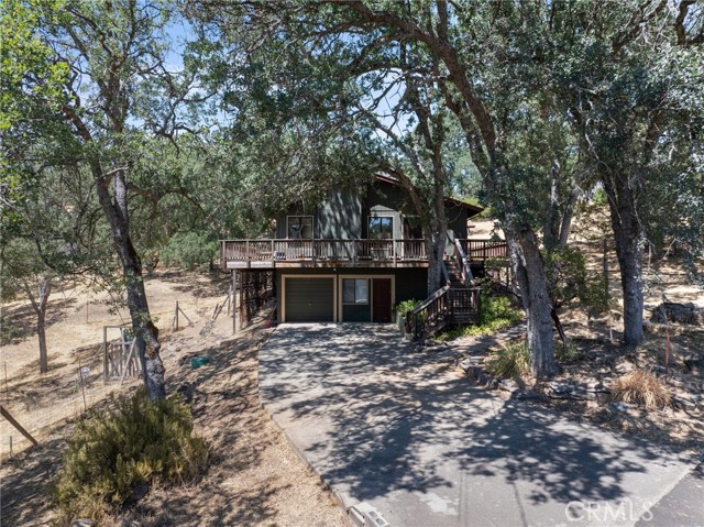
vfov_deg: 56.8
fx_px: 488
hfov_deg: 71.6
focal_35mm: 24
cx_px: 352
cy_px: 264
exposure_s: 1/25
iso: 100
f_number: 3.5
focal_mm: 12.29
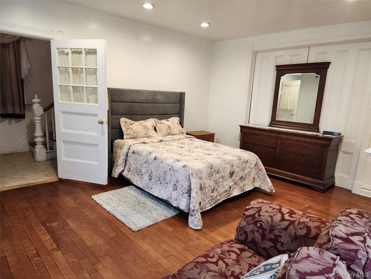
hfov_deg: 73.9
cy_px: 140
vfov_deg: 58.9
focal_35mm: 23
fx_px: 247
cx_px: 186
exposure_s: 1/120
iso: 200
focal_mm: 6.4
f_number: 1.8
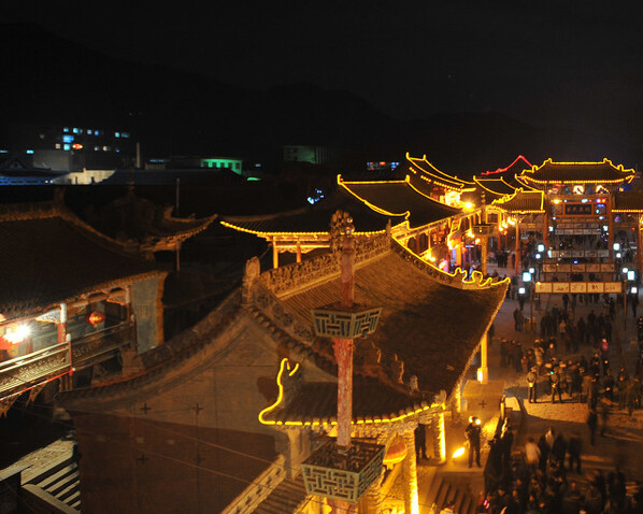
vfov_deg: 45.3
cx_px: 576
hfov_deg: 49.7
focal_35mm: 32
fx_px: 609
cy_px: 185
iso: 640
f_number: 4
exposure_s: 1/2
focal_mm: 17
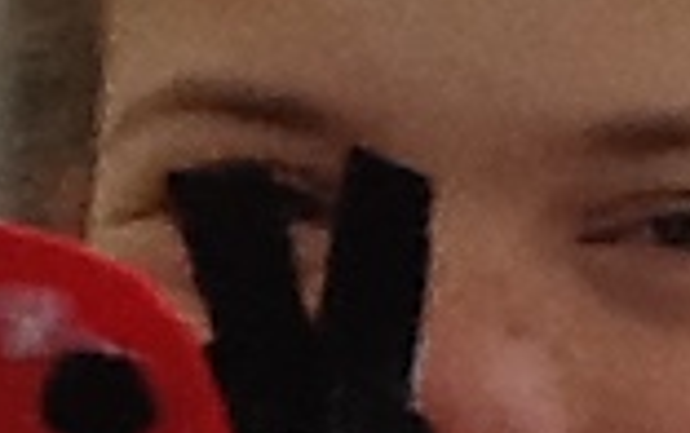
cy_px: 985
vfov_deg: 4.5
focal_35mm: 287
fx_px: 5405
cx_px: 292
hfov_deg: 7.3
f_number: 2.4
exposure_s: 1/30
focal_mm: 2.03
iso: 64
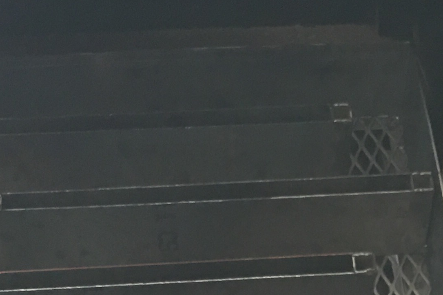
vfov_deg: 11.9
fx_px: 1378
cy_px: 378
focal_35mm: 112
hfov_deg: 18.2
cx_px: 270
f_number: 2.2
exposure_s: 1/15
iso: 80
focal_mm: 4.15
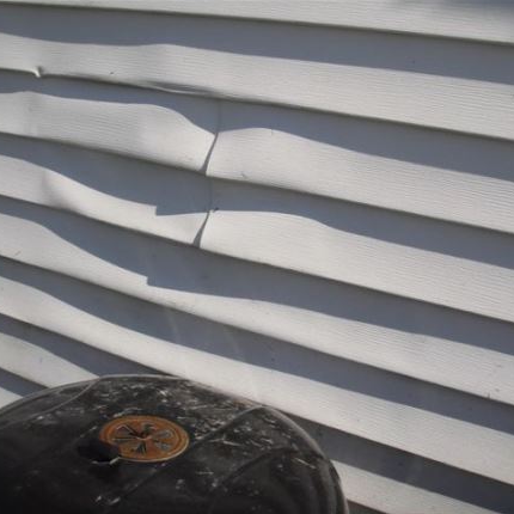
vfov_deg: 37.6
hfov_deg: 37.5
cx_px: 271
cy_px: 257
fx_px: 756
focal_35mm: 45
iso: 100
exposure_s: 1/640
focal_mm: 6.7
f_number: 6.6
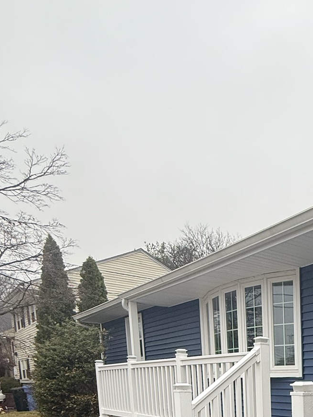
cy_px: 430
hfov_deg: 36.8
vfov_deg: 45.4
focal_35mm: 33
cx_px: 337
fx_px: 398
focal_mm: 2.22
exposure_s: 1/99
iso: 125
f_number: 2.2
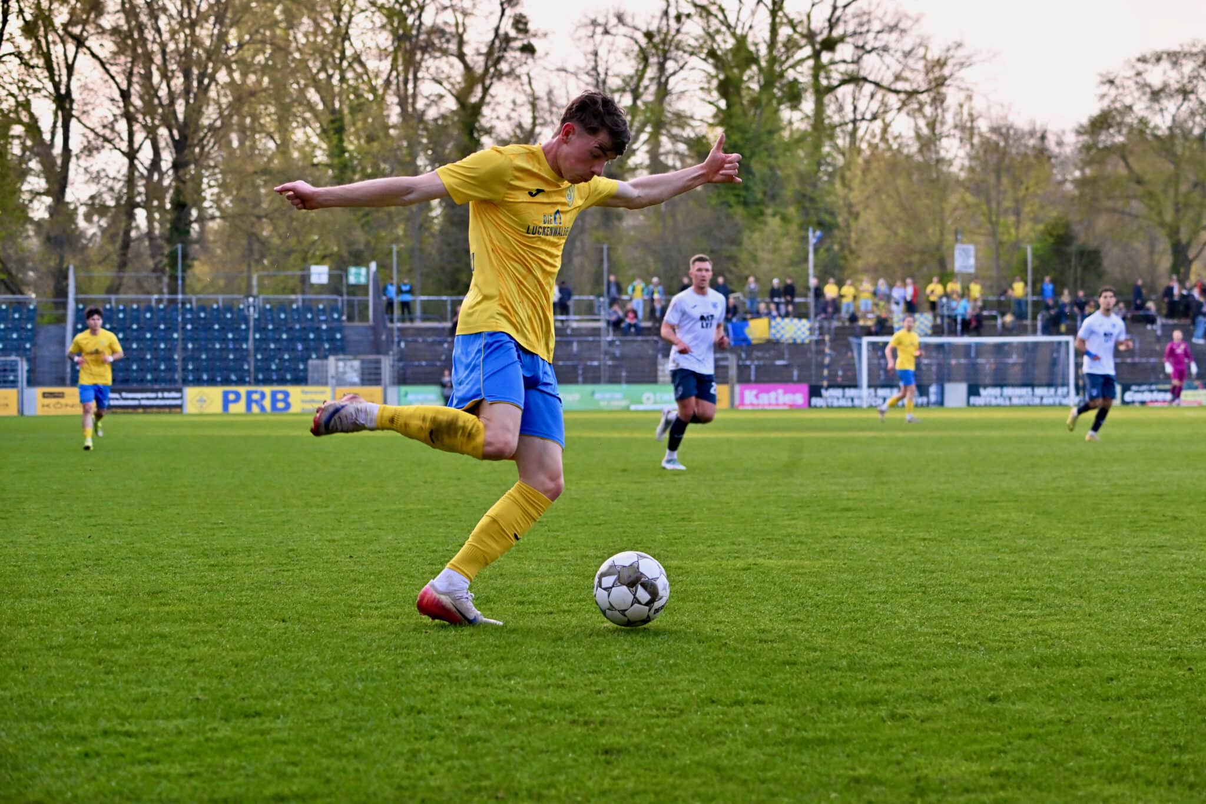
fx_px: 3182
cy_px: 402
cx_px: 603
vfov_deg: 14.4
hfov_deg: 21.5
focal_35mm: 95
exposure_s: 1/1600
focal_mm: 95
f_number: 5.6
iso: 2500
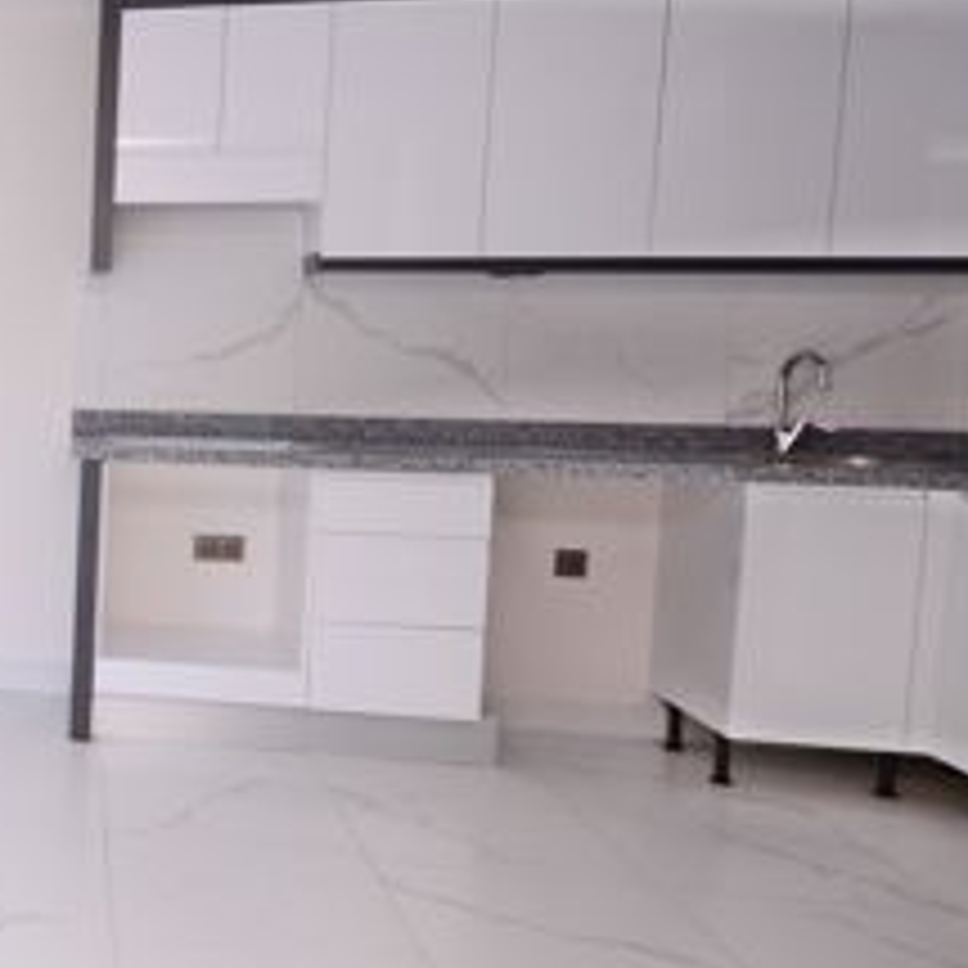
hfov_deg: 27.3
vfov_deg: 34.0
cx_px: -353
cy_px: 437
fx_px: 1582
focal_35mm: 50
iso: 320
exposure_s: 1/60
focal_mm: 12
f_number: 5.6
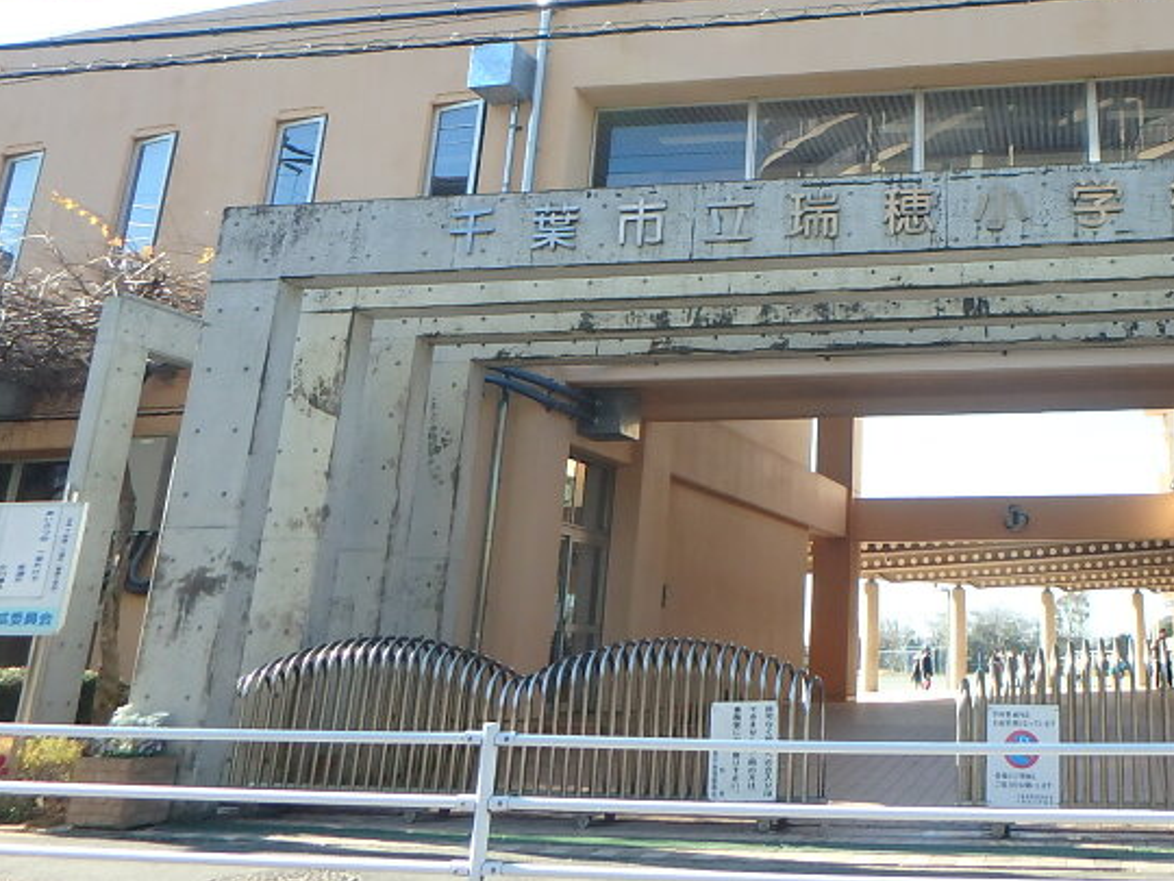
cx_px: 963
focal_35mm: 37
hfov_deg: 47.0
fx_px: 1255
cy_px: 239
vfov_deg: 37.9
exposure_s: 1/320
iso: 125
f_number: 3.5
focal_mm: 3.7
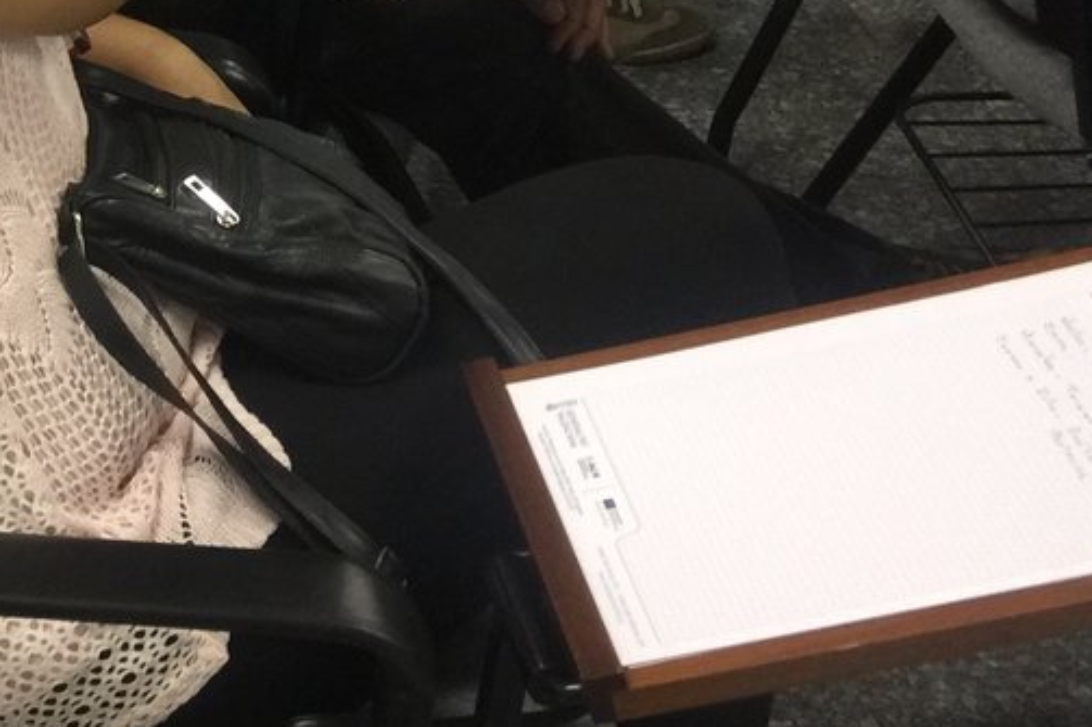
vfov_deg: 14.2
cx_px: -382
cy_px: -355
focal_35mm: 90
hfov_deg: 20.4
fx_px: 2729
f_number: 2.2
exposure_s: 1/17
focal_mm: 4.15
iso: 64
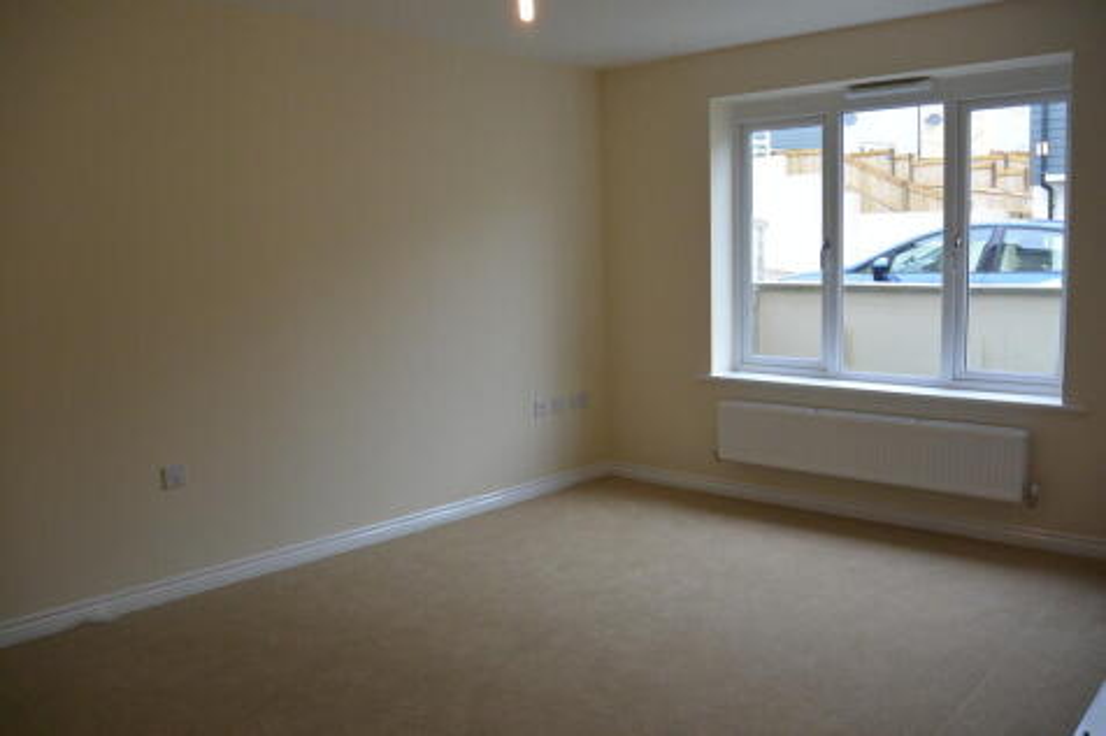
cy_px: 368
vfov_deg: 44.9
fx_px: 891
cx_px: 553
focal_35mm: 29
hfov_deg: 63.7
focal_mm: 11
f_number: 3.5
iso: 400
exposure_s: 1/125
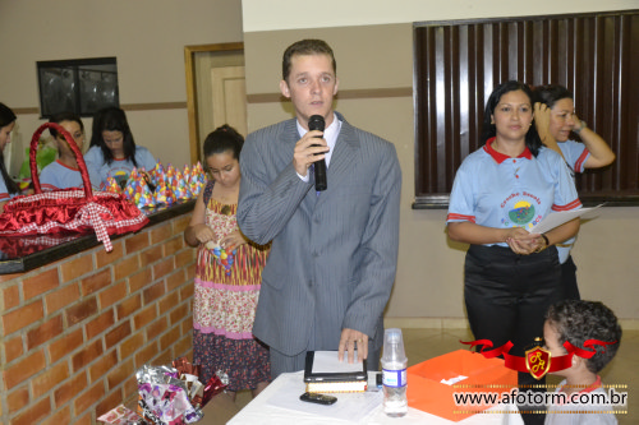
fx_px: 745
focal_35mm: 42
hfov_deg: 46.4
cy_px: 212
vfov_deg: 31.9
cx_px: 320
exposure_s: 1/60
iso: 3200
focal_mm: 28
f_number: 4
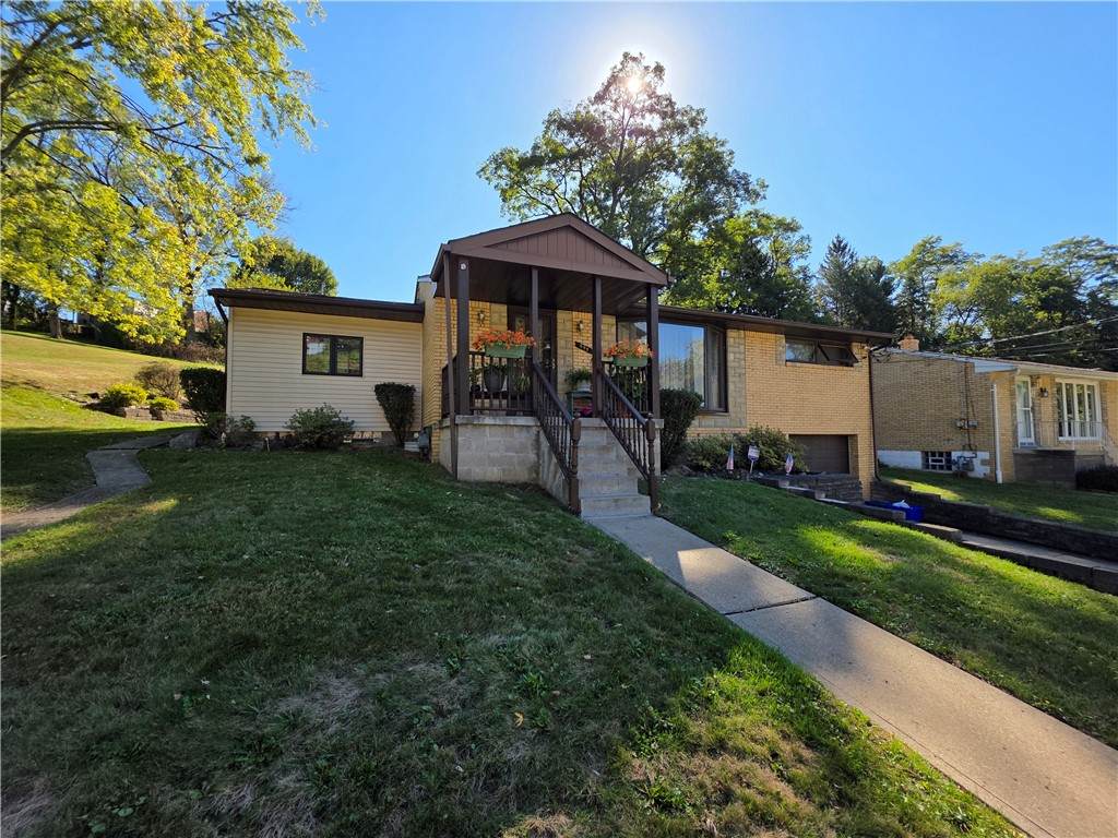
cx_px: 559
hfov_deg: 106.2
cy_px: 419
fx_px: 420
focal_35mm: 13
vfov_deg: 89.9
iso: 40
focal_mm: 2.2
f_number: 1.9
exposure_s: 1/1120
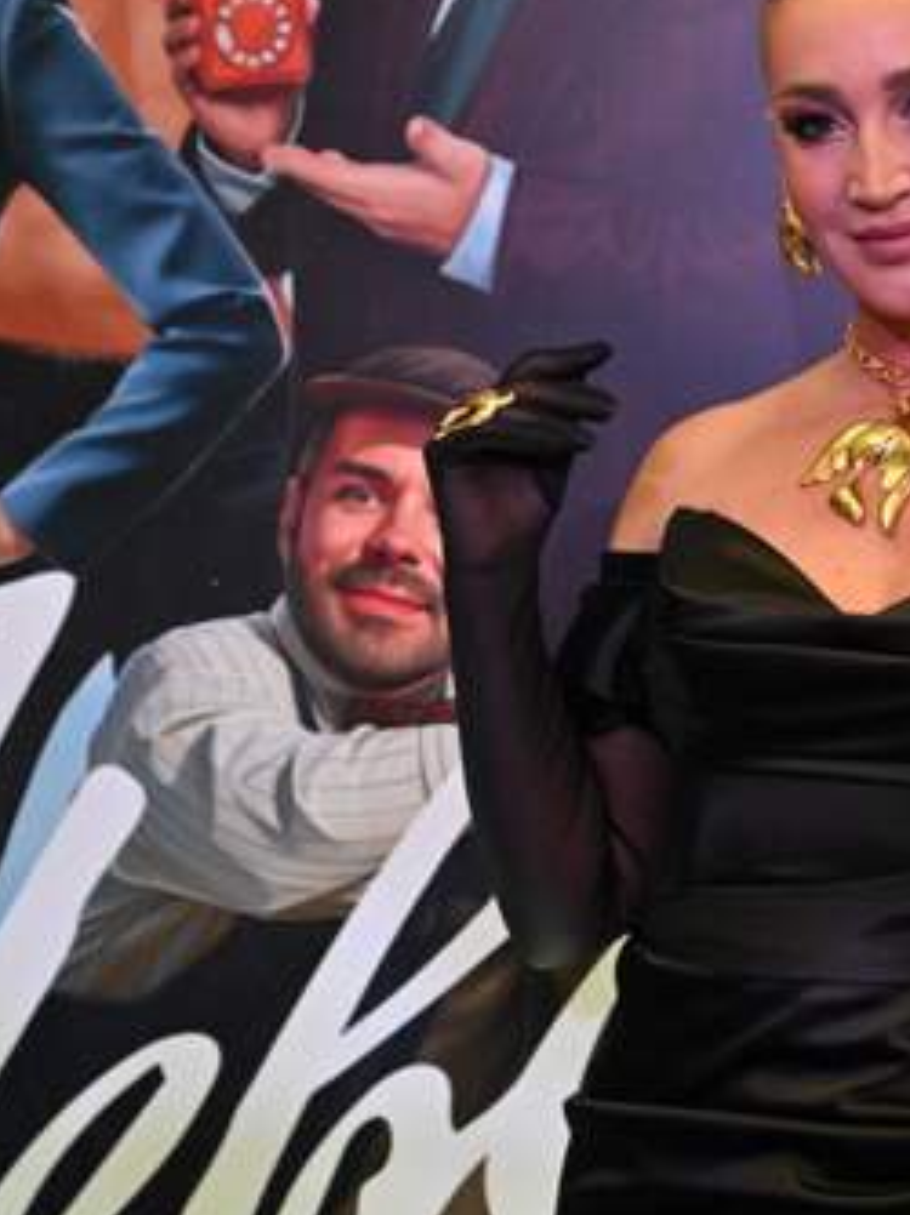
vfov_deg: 26.0
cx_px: 997
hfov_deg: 18.9
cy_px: 551
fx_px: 2632
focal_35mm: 75
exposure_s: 1/320
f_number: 4
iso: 2000
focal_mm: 42
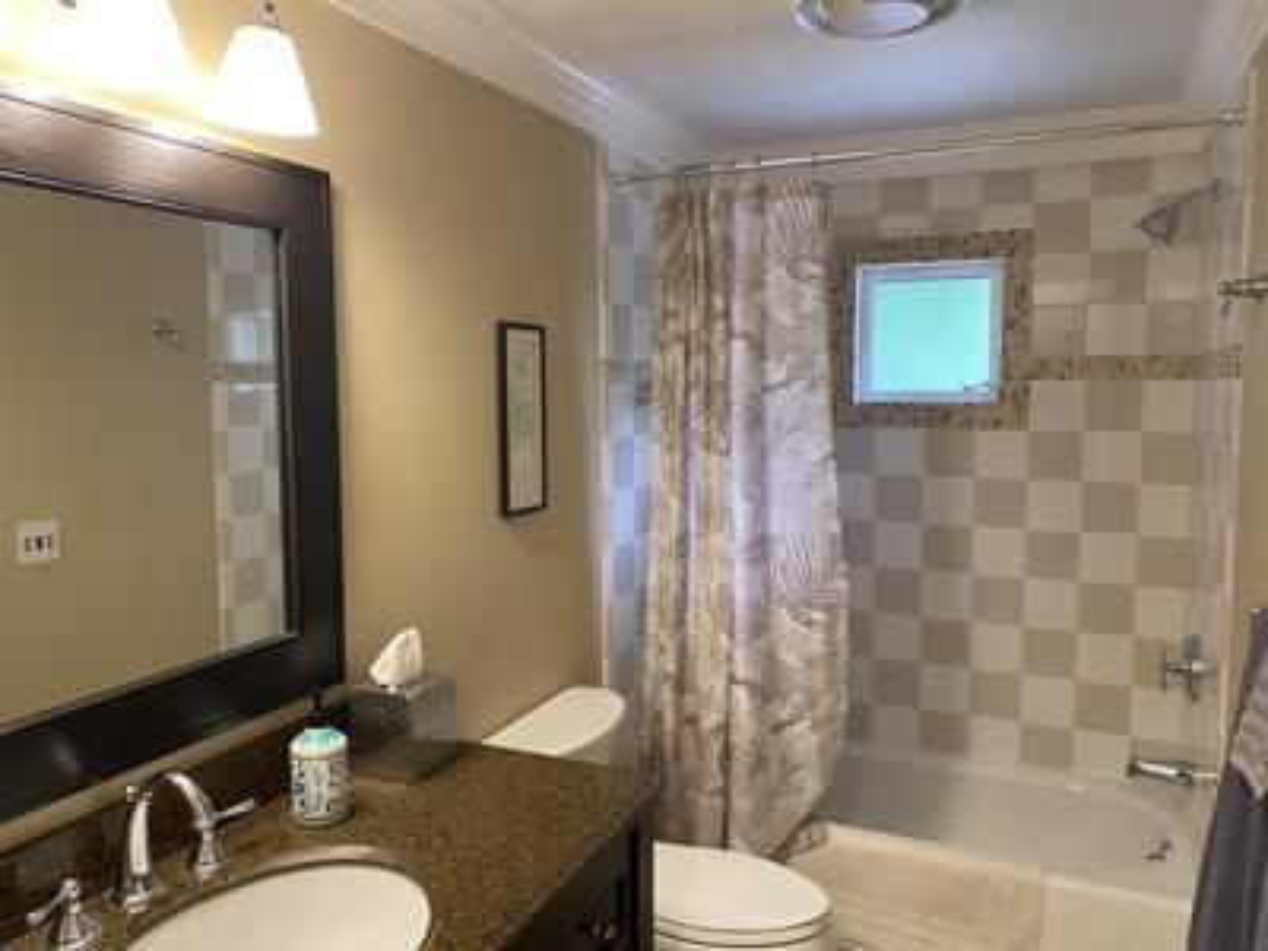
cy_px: 476
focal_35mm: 26
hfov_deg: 67.3
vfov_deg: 53.1
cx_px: 634
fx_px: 952
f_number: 1.8
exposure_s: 1/60
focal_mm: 4.25
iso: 160
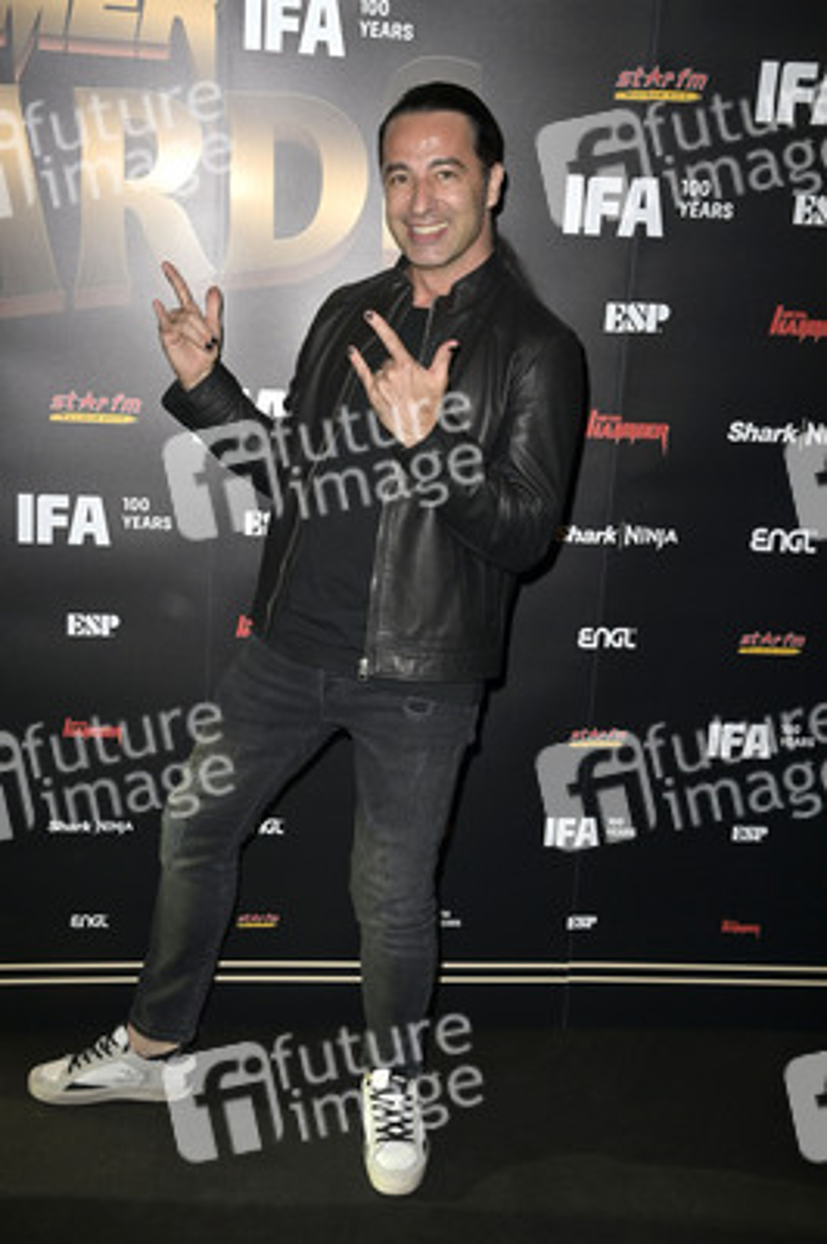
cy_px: 622
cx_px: 414
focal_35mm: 38
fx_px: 1312
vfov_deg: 50.7
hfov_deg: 35.0
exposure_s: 1/200
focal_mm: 38
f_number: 6.3
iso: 640
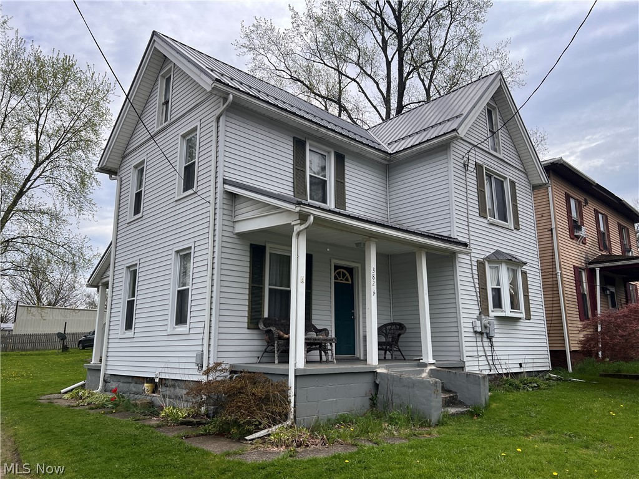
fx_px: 480
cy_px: 240
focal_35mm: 26
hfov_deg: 67.3
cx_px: 320
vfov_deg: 53.1
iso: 50
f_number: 1.5
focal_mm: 5.7
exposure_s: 1/3831
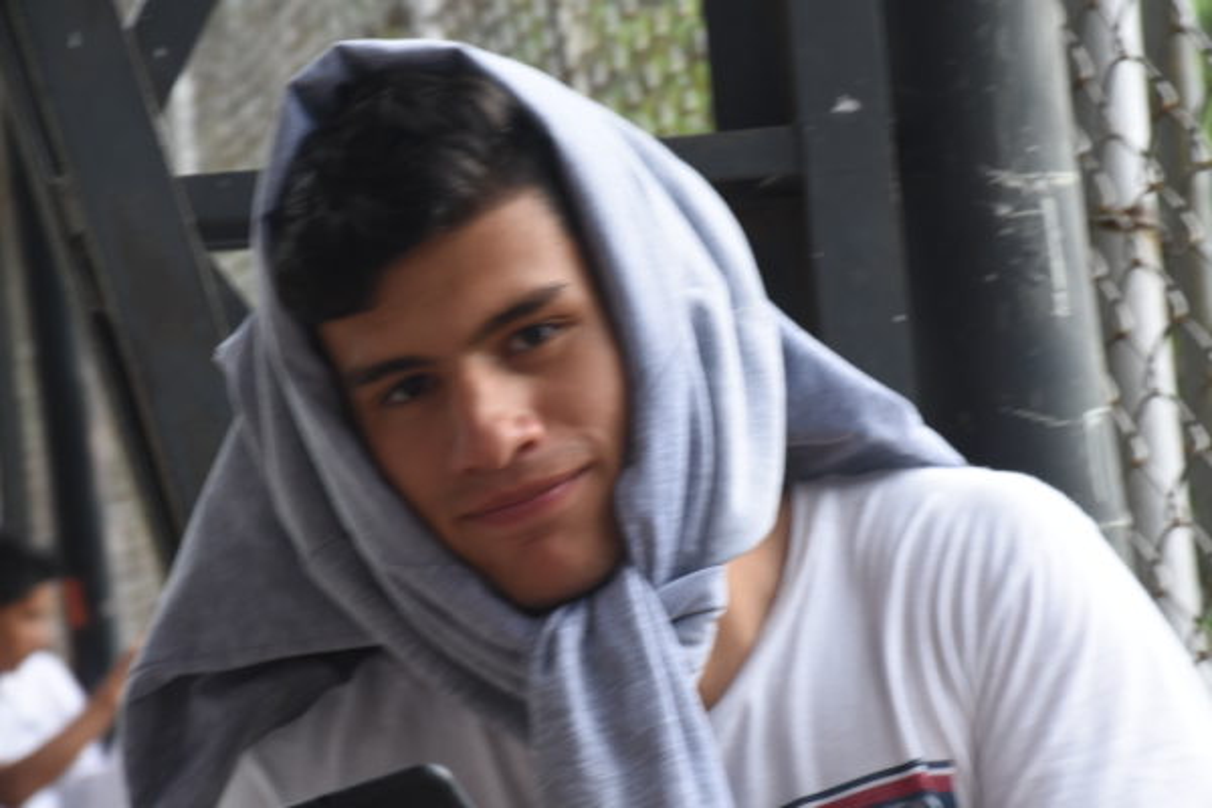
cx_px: 606
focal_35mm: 135
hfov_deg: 15.2
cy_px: 404
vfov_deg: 10.2
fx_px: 4545
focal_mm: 90
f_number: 10
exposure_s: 1/50
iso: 800
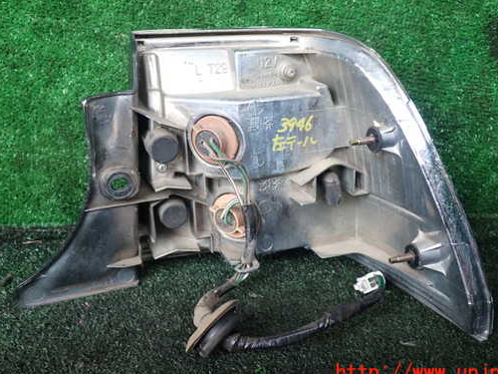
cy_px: 162
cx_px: 262
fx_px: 518
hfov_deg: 51.3
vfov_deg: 39.6
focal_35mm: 36
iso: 200
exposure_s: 1/40
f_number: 2.3
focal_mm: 5.4
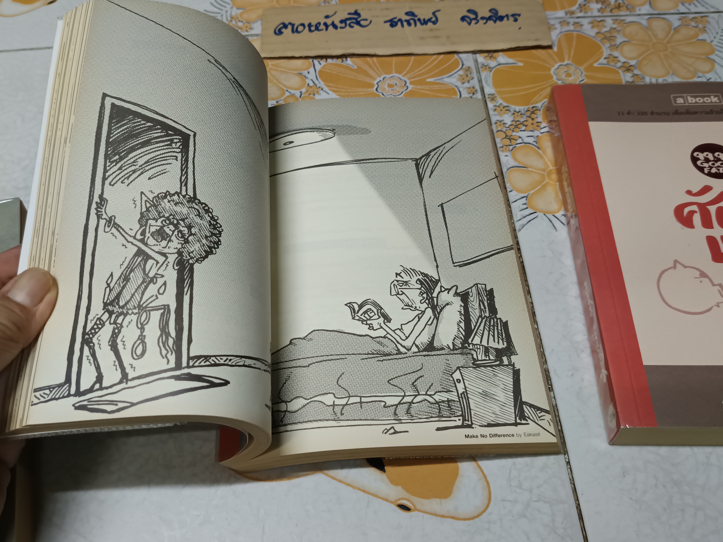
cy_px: 271
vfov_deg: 56.8
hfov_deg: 71.6
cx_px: 362
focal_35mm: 24
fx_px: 501
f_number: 1.7
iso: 1145
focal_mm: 5.31
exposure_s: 1/50
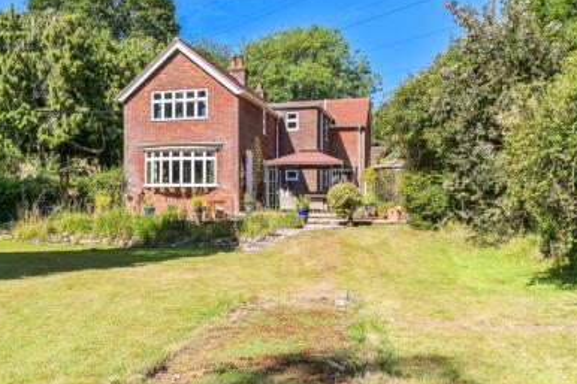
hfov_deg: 51.6
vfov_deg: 35.9
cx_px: 236
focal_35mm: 37
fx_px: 593
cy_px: 180
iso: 400
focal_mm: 30
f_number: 13
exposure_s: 1/640
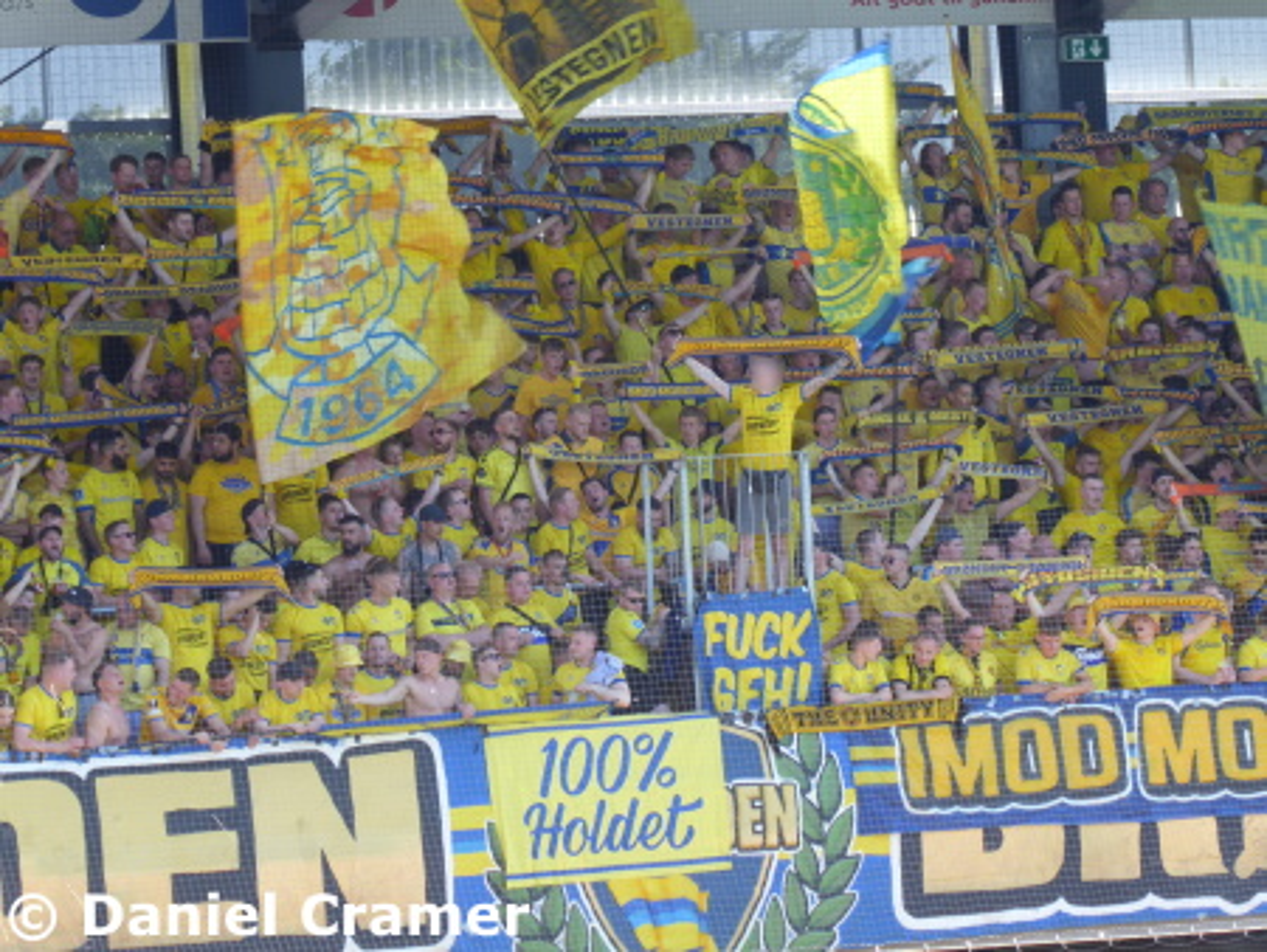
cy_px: 476
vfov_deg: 5.0
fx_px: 10986
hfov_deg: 6.6
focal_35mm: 300
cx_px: 634
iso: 125
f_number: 5.8
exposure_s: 1/80
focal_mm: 53.8
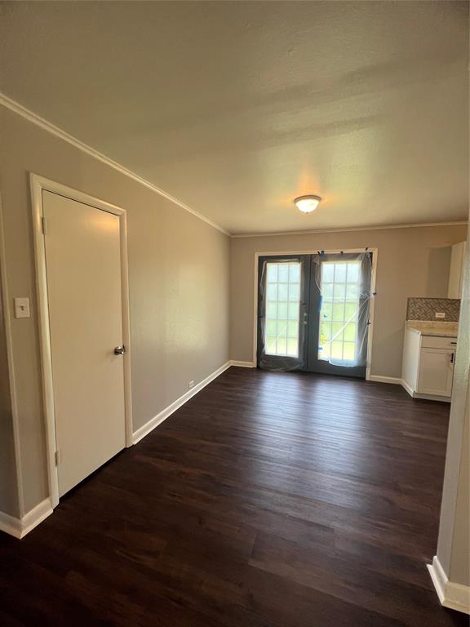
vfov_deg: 106.2
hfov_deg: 89.9
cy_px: 314
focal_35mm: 13
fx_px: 235
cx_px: 235
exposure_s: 1/99
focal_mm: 1.57
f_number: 1.8
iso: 64
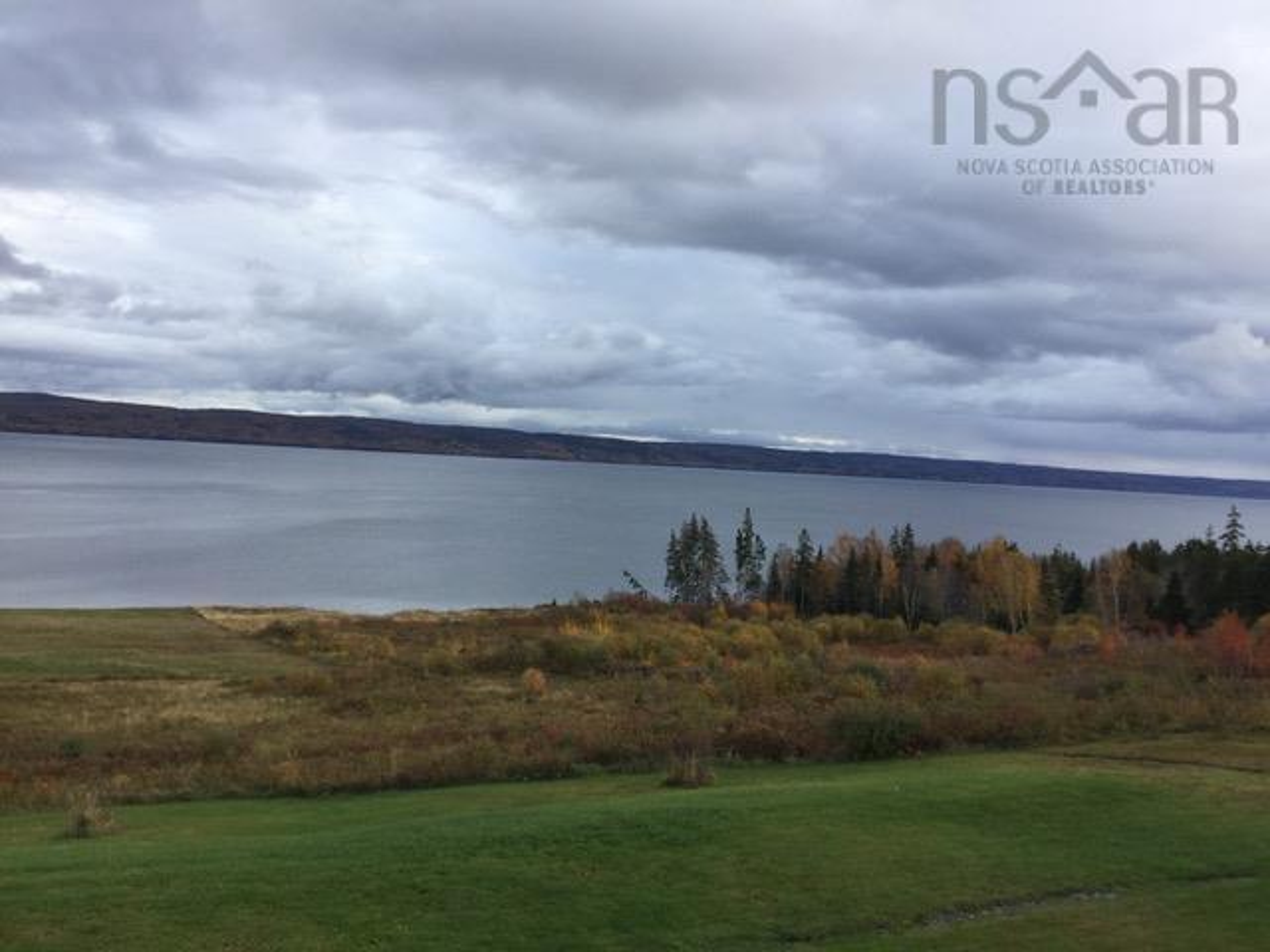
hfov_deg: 58.4
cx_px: 635
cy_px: 476
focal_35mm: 31
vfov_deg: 45.4
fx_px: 1137
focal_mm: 3.3
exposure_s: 1/339
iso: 25
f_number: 2.4
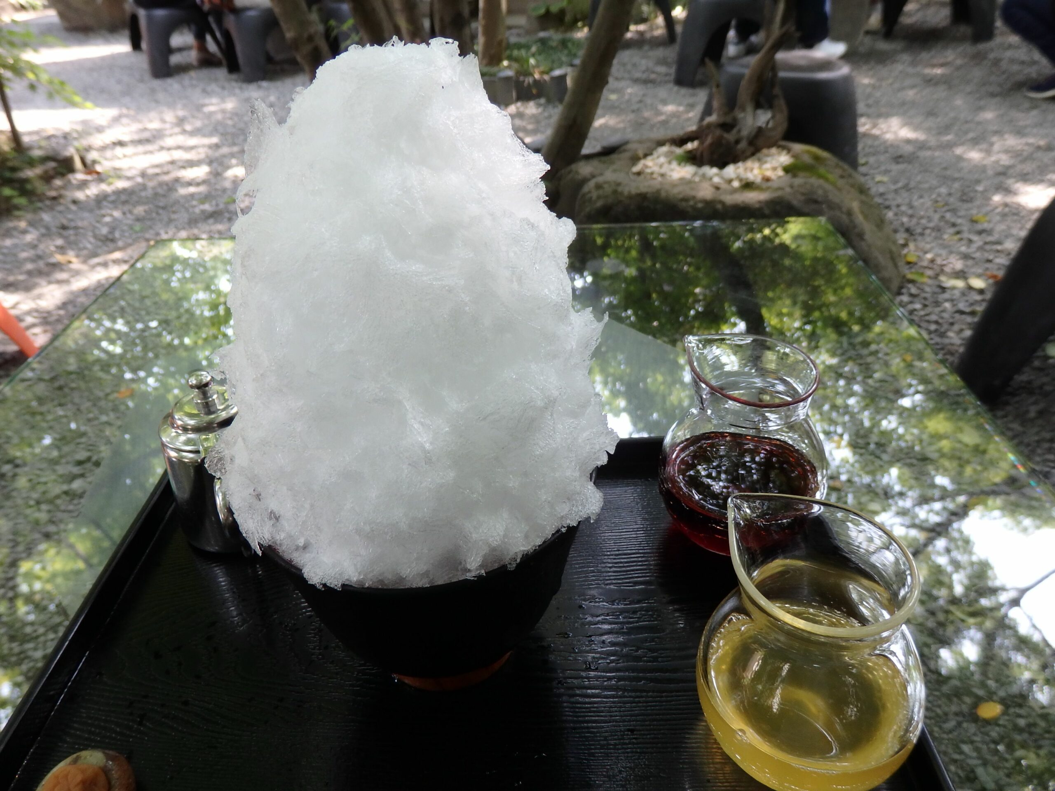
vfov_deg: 54.9
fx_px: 762
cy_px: 396
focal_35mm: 25
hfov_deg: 69.4
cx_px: 528
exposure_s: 1/80
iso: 125
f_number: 3
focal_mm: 4.5
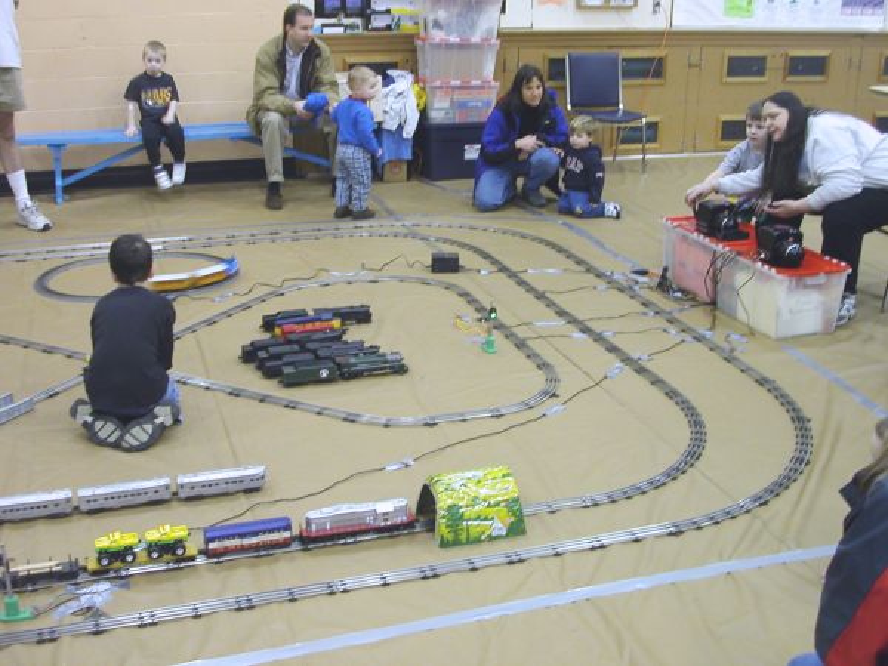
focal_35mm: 43
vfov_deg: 33.6
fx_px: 1103
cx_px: 444
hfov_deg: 43.9
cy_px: 333
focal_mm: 6.6
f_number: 2.9
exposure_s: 1/14.8
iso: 100
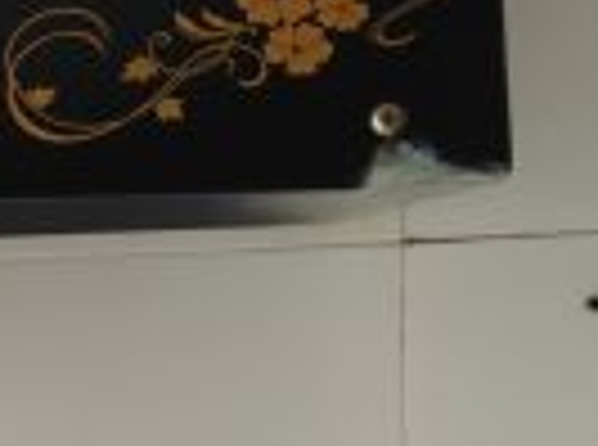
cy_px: 734
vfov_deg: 8.8
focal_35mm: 163
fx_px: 2808
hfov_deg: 11.7
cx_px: -270
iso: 50
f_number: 1.6
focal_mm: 5.56
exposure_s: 1/104
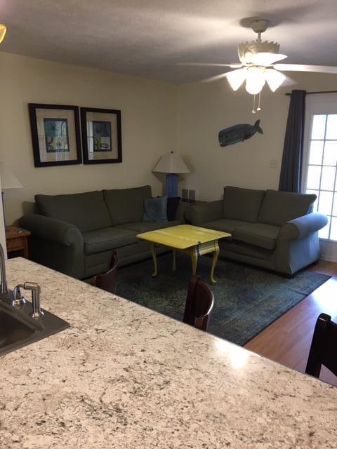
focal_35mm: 29
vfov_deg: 61.7
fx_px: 376
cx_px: 168
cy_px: 224
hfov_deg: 48.2
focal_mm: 4.15
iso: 80
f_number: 2.2
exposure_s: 1/30
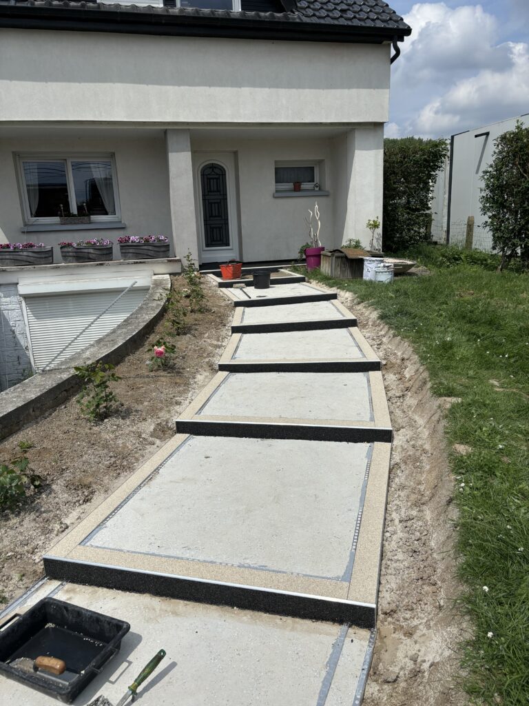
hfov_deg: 53.1
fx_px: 530
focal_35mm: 26
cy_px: 353
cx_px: 264
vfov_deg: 67.3
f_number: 1.6
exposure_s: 1/10989
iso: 50
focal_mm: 5.96
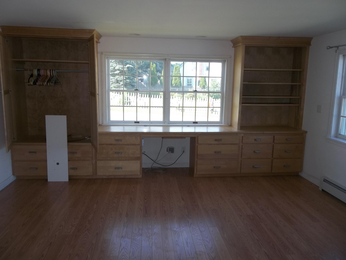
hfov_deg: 65.3
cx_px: 173
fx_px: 270
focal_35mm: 27
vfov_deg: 51.4
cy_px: 130
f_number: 3.5
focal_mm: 4.9
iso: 80
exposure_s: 1/40
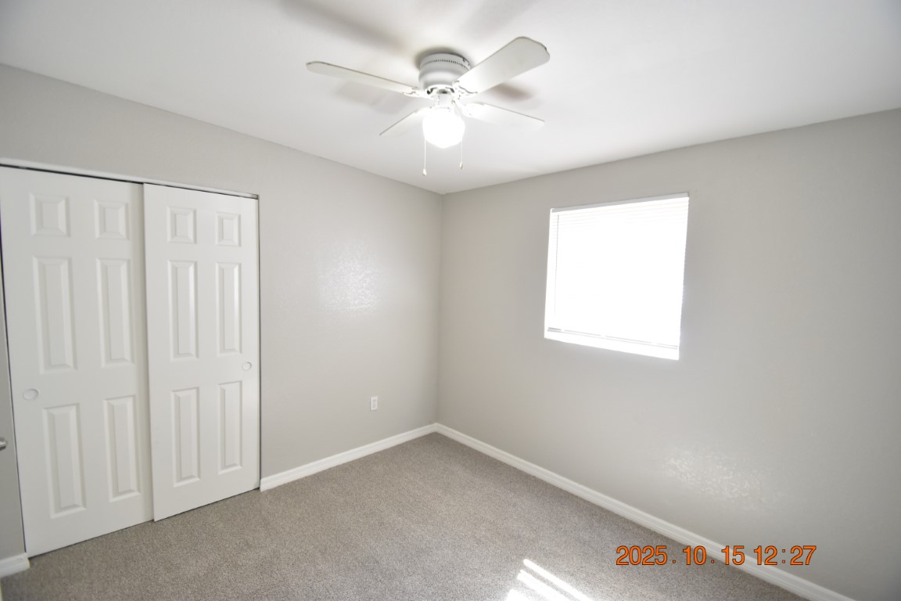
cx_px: 450
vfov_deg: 77.3
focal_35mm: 15
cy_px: 300
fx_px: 375
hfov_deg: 100.4
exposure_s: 1/45
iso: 800
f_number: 3.5
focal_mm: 10
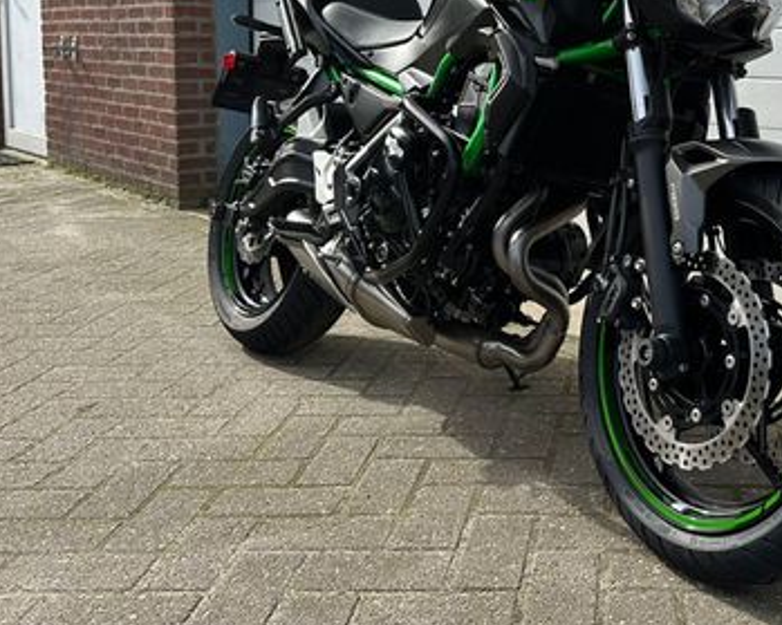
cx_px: 627
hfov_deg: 41.1
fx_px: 995
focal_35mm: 43
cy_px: 125
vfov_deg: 33.9
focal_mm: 6.86
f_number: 1.78
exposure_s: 1/3155
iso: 80
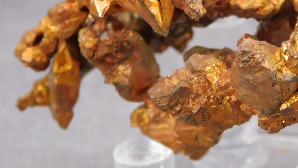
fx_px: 1383
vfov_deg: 6.9
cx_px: 241
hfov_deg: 12.2
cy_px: 43
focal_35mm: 175
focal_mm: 14.2
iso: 125
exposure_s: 1/60
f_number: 4.4
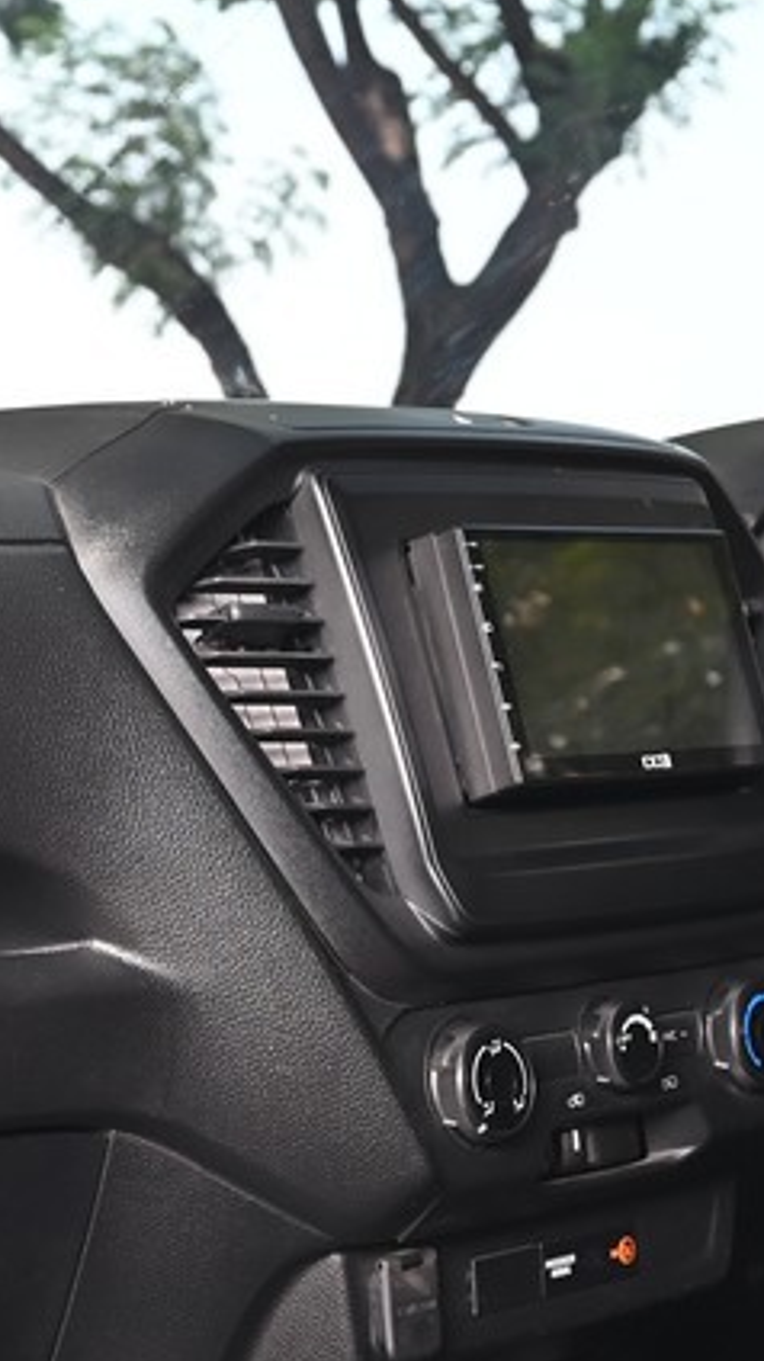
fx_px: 3138
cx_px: 212
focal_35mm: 87
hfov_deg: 13.8
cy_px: 971
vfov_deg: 24.3
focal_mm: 32
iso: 320
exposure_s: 1/30
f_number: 6.3
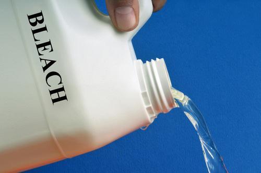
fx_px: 652
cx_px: 130
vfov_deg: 15.1
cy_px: 86
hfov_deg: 22.6
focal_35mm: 90
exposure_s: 1/200
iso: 200
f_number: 32
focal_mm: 60
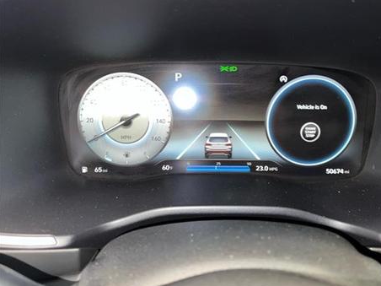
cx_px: 211
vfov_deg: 48.2
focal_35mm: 29
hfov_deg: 61.5
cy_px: 145
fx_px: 319
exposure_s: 1/4
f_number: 1.5
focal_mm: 5.7
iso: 40
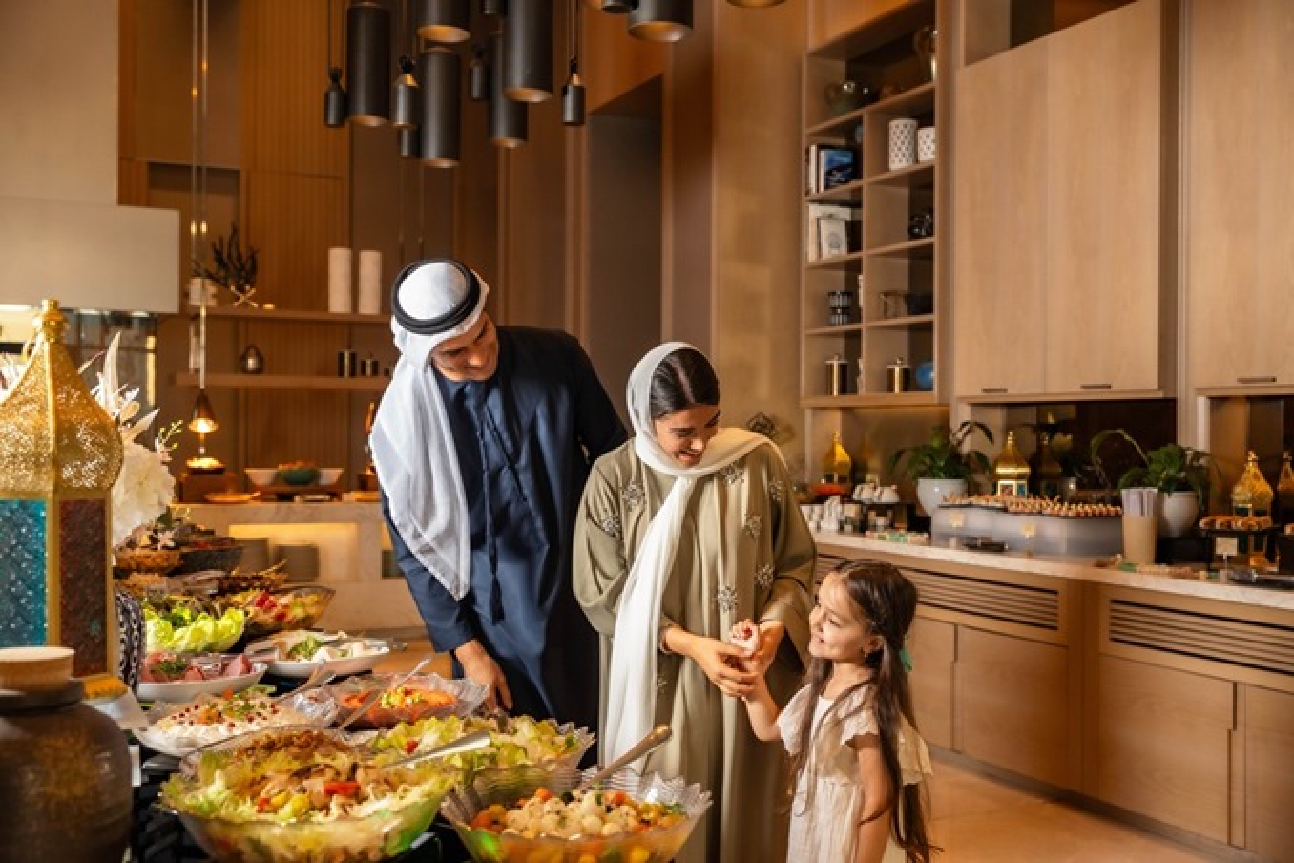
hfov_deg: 52.3
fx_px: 1319
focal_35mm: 37
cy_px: 432
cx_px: 647
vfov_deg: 36.2
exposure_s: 1/200
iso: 1250
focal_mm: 36.7
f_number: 4
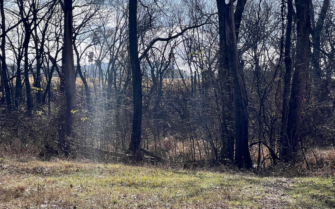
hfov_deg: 22.3
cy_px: 82
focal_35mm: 93
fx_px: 849
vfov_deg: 14.0
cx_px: 152
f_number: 2.8
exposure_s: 1/1449
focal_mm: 9
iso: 32
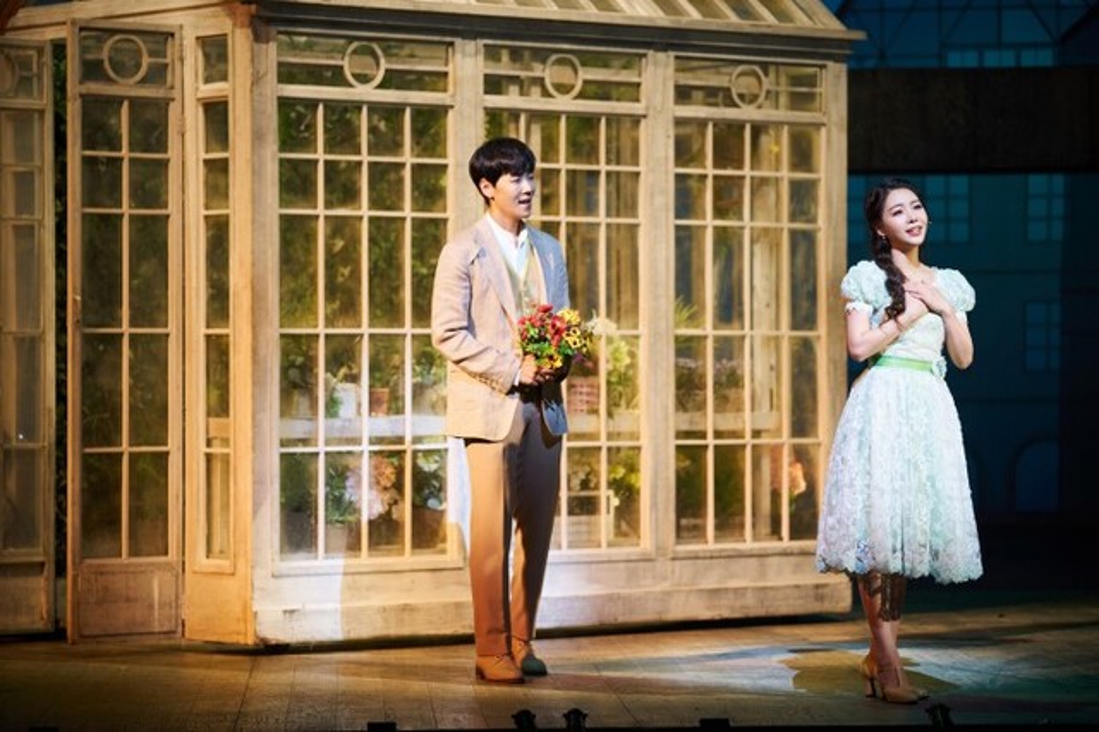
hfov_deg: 15.9
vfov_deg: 10.6
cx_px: 550
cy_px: 366
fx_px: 3936
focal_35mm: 129
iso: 800
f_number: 2.8
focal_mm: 129
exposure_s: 1/250
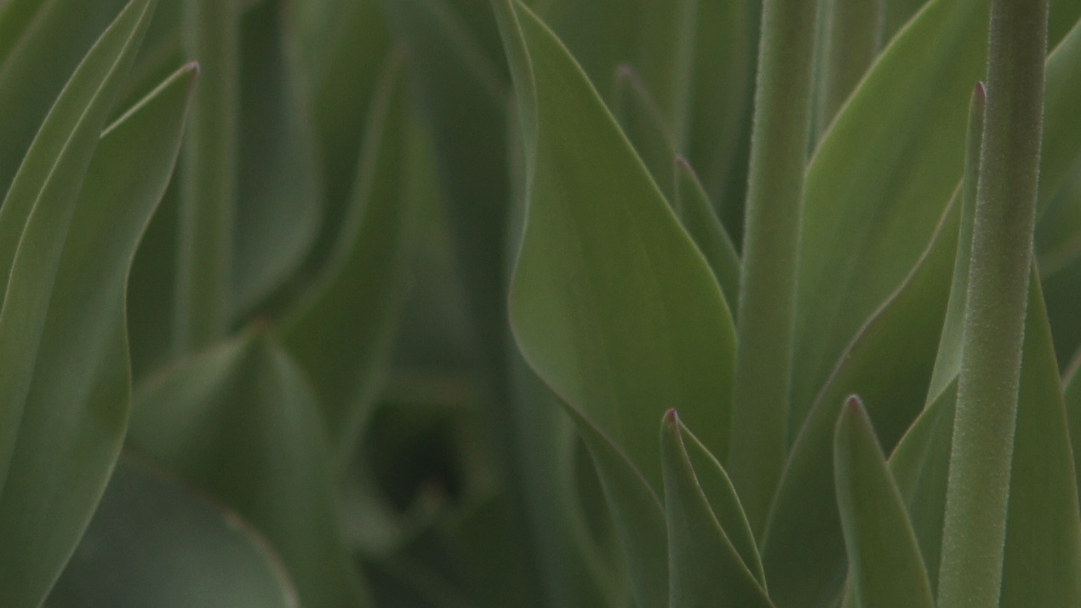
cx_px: 55
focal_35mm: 852
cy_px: -479
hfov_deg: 2.5
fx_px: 24418
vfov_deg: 1.4
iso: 200
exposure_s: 1/320
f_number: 5.6
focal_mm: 150
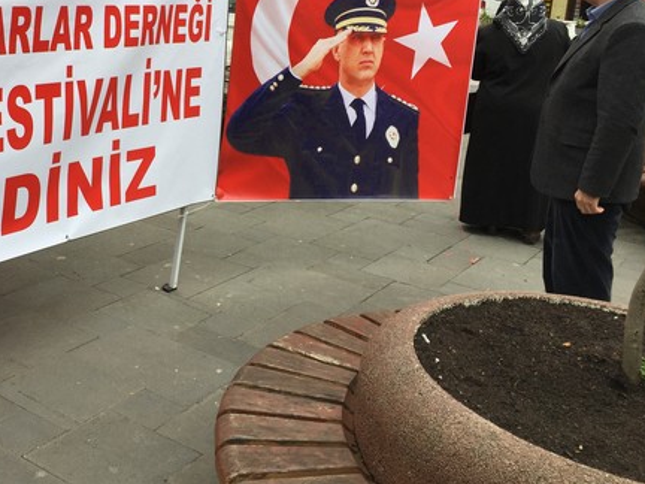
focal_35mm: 45
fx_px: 838
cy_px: 143
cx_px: 157
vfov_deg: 31.8
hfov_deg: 40.8
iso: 32
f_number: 2.2
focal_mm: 4.15
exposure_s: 1/306
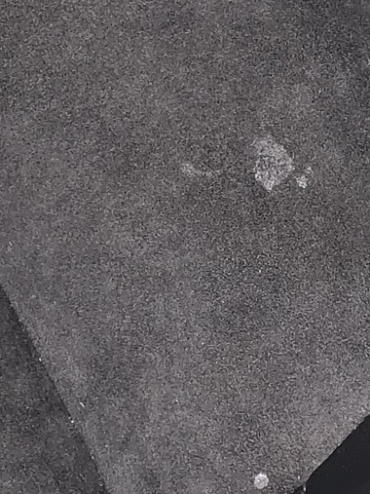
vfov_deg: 18.7
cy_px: 247
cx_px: 208
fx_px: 1497
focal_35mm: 105
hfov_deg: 14.1
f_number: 1.8
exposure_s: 1/16
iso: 50
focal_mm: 4.25
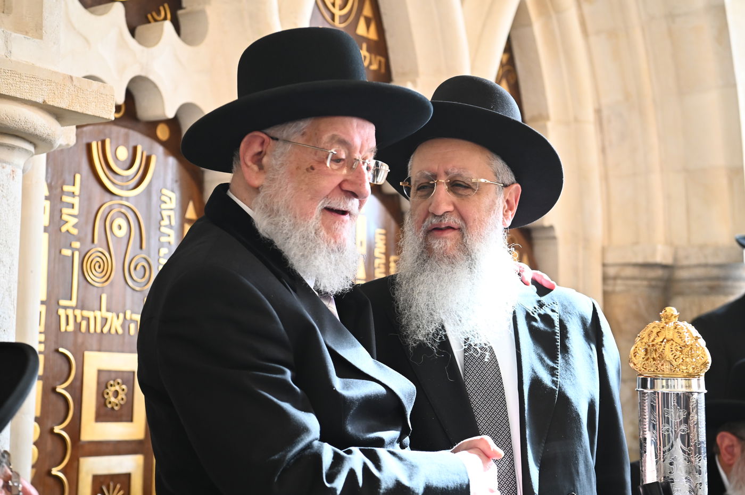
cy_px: 248
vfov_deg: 19.4
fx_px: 1447
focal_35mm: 70
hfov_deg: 28.9
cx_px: 372
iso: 2500
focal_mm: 70
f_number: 5
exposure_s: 1/160
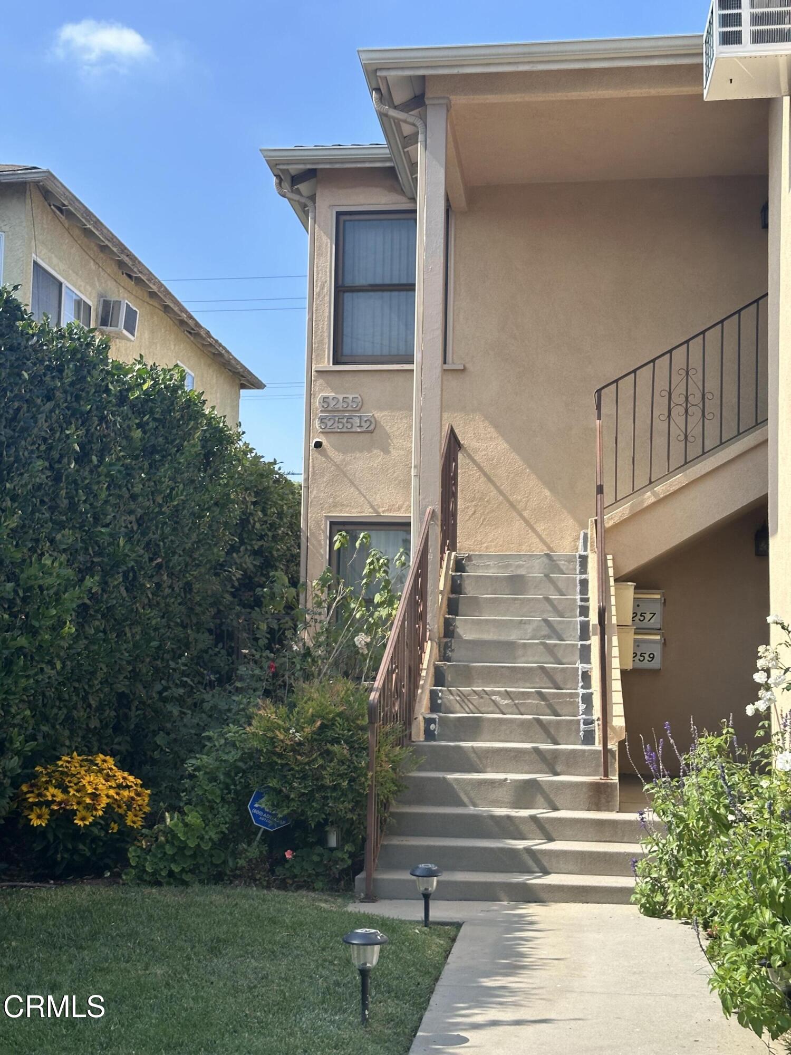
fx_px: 1462
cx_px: 396
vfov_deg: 39.7
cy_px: 528
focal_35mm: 48
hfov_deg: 30.3
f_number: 1.78
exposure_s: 1/1751
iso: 64
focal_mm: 6.86
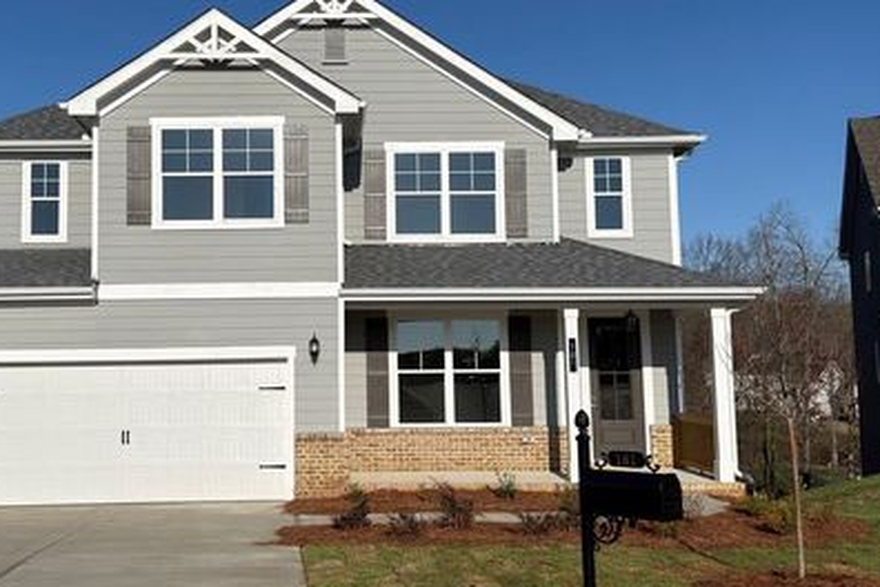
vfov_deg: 29.2
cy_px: 272
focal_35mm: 46
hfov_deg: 42.4
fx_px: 1124
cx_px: 331
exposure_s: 1/11364
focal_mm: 6.76
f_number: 1.78
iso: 64
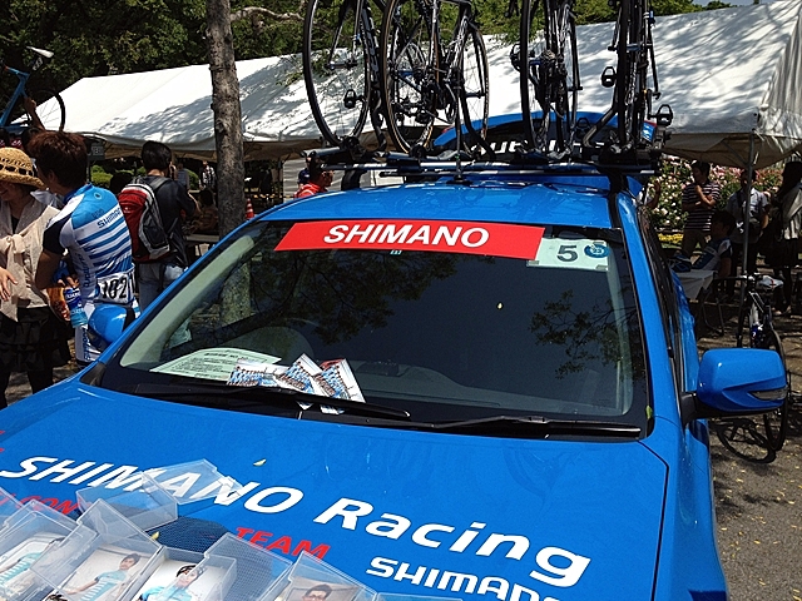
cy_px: 300
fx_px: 811
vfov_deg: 40.7
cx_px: 401
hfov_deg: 52.6
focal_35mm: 35
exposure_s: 1/2304
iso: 64
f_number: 2.4
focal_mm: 4.28
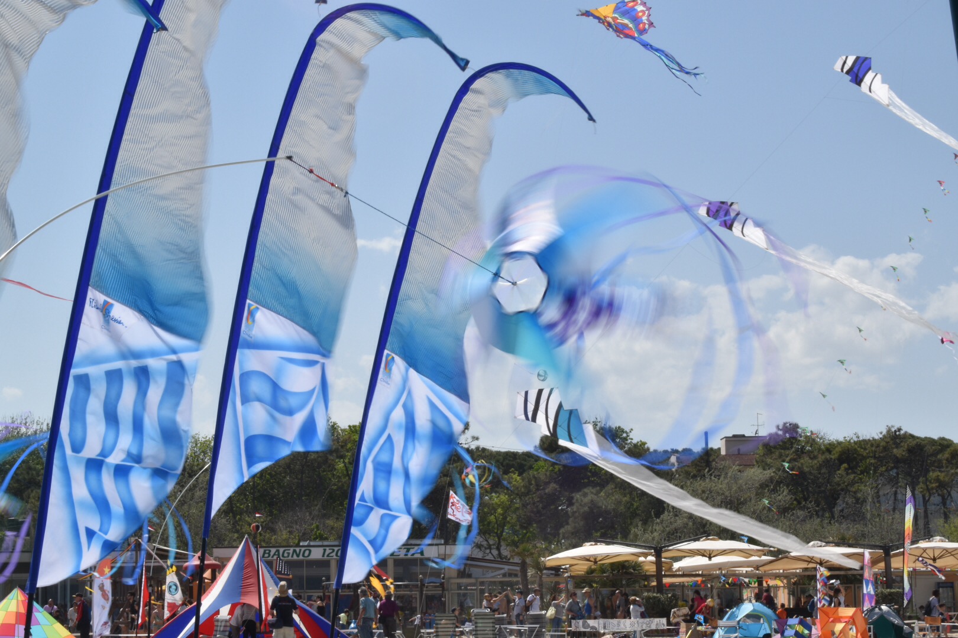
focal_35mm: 78
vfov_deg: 17.5
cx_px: 479
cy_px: 319
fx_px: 2076
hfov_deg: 26.0
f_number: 36
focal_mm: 52
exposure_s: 1/30
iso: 100
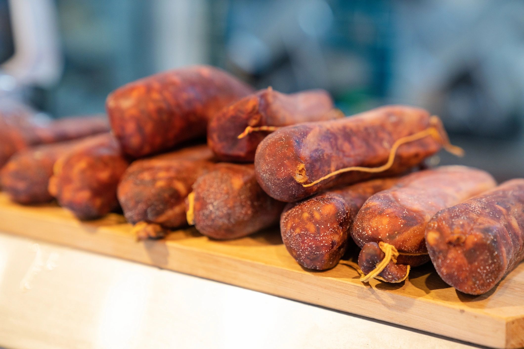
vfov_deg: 19.5
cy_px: 174
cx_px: 262
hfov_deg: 28.8
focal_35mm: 70
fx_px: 1019
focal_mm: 70
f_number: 3.5
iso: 800
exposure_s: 1/80
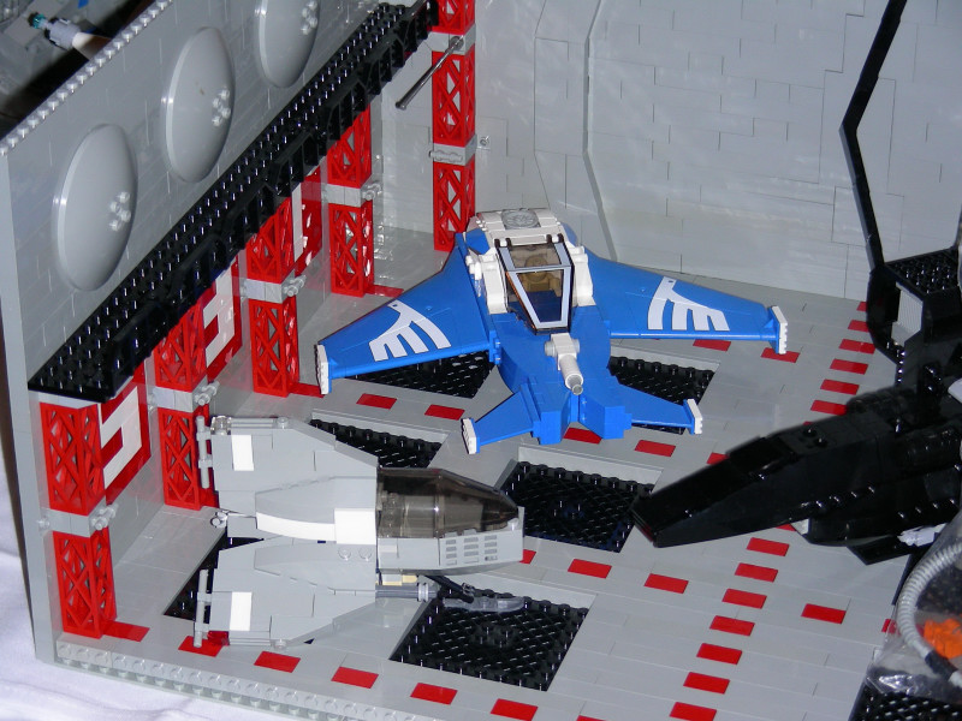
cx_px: 481
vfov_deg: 14.9
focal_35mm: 99
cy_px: 360
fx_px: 2751
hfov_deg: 19.8
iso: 50
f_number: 3.5
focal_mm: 16.5
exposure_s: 1/120
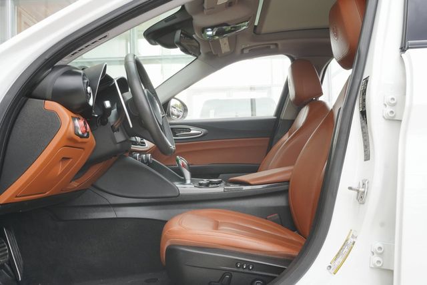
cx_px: 214
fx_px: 427
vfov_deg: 36.9
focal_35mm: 36
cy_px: 142
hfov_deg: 53.1
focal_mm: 24
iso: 160
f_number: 13
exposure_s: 1/15
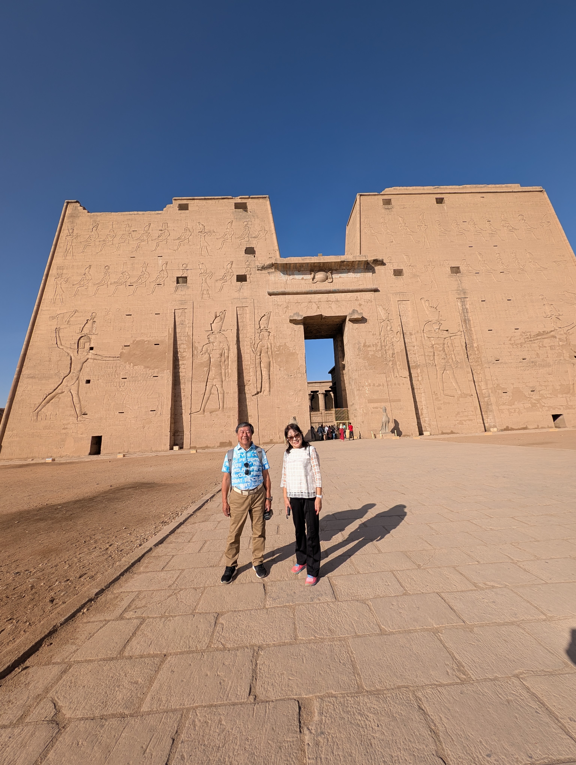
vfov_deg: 110.5
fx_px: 266
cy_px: 382
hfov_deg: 94.6
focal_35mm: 12
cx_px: 288
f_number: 1.95
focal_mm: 2.23
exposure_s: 1/2457
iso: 41
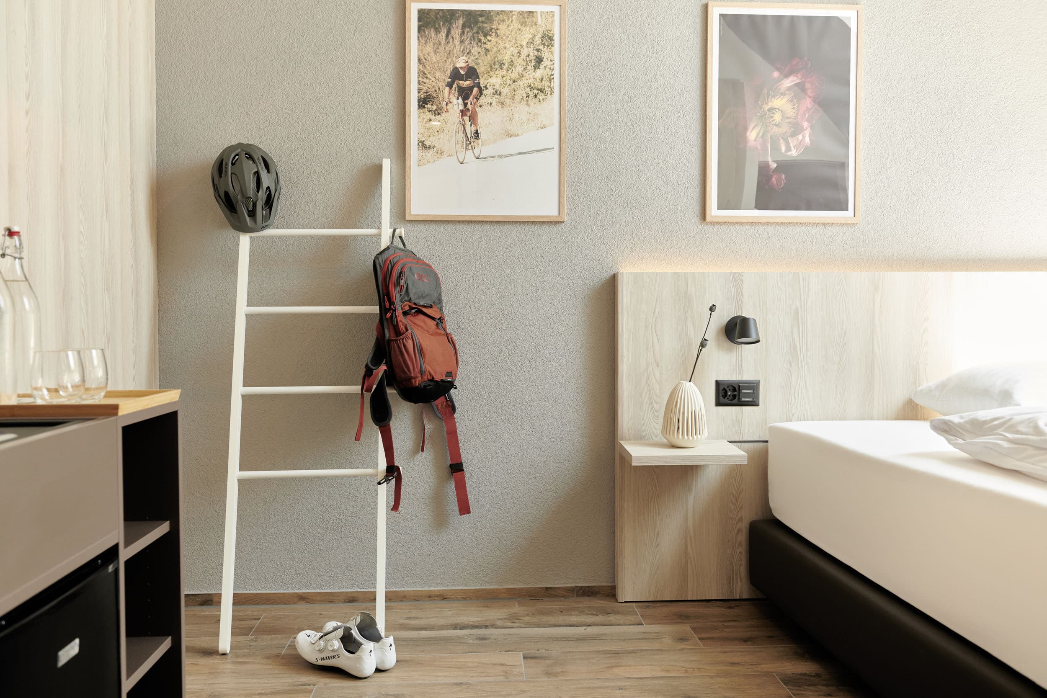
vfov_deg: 41.1
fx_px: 931
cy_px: 349
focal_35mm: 32
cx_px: 524
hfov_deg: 58.7
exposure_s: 1/125
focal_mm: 32
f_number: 5.6
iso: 1000
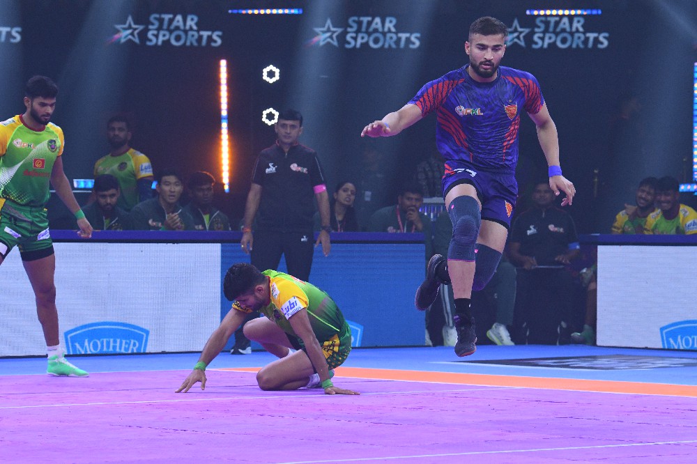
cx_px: 348
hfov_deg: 12.2
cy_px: 232
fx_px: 3251
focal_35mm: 168
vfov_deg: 8.2
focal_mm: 112
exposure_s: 1/1600
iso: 2000
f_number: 5.6
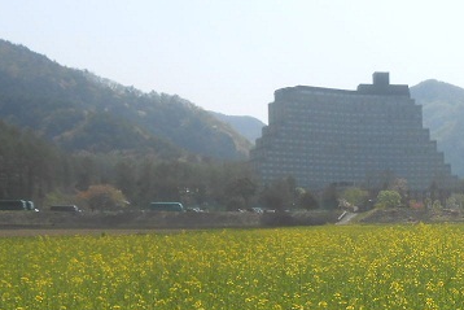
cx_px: 407
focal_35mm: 79
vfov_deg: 16.8
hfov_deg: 25.0
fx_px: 1019
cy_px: 327
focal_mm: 6
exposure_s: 1/800
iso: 80
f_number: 3.9
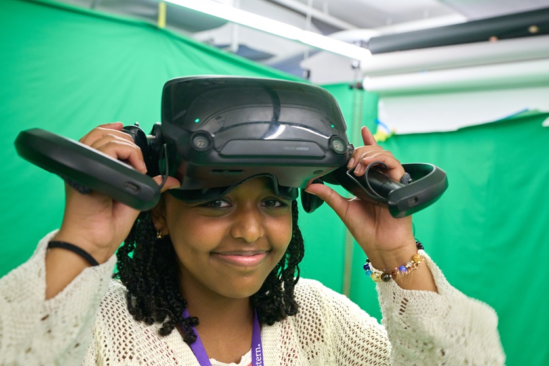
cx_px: 274
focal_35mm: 35
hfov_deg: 54.4
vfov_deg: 37.8
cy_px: 183
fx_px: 534
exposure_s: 1/80
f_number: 5
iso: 5000
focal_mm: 35
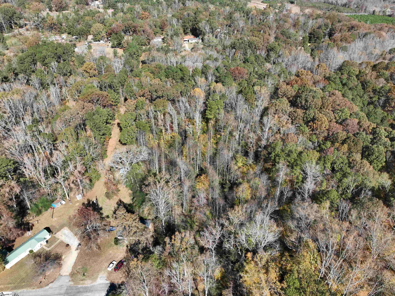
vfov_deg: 56.8
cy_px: 148
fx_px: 274
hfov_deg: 71.6
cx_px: 198
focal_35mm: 24
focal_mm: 12.29
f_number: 2.8
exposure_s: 1/160
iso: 100
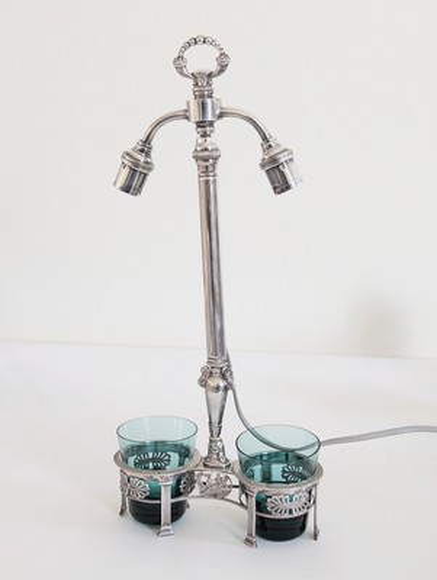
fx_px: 806
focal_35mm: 48
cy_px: 290
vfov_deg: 39.6
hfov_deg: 30.3
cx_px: 218
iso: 414
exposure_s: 1/72.7
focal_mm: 6.81
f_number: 1.85
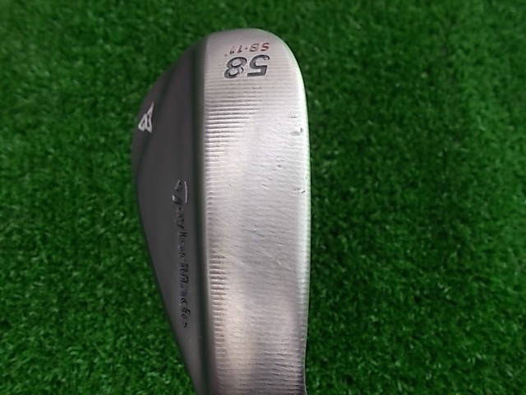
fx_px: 456
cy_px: 198
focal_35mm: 30
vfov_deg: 46.8
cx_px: 263
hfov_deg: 60.0
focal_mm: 5.3
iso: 100
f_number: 3.4
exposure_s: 1/25
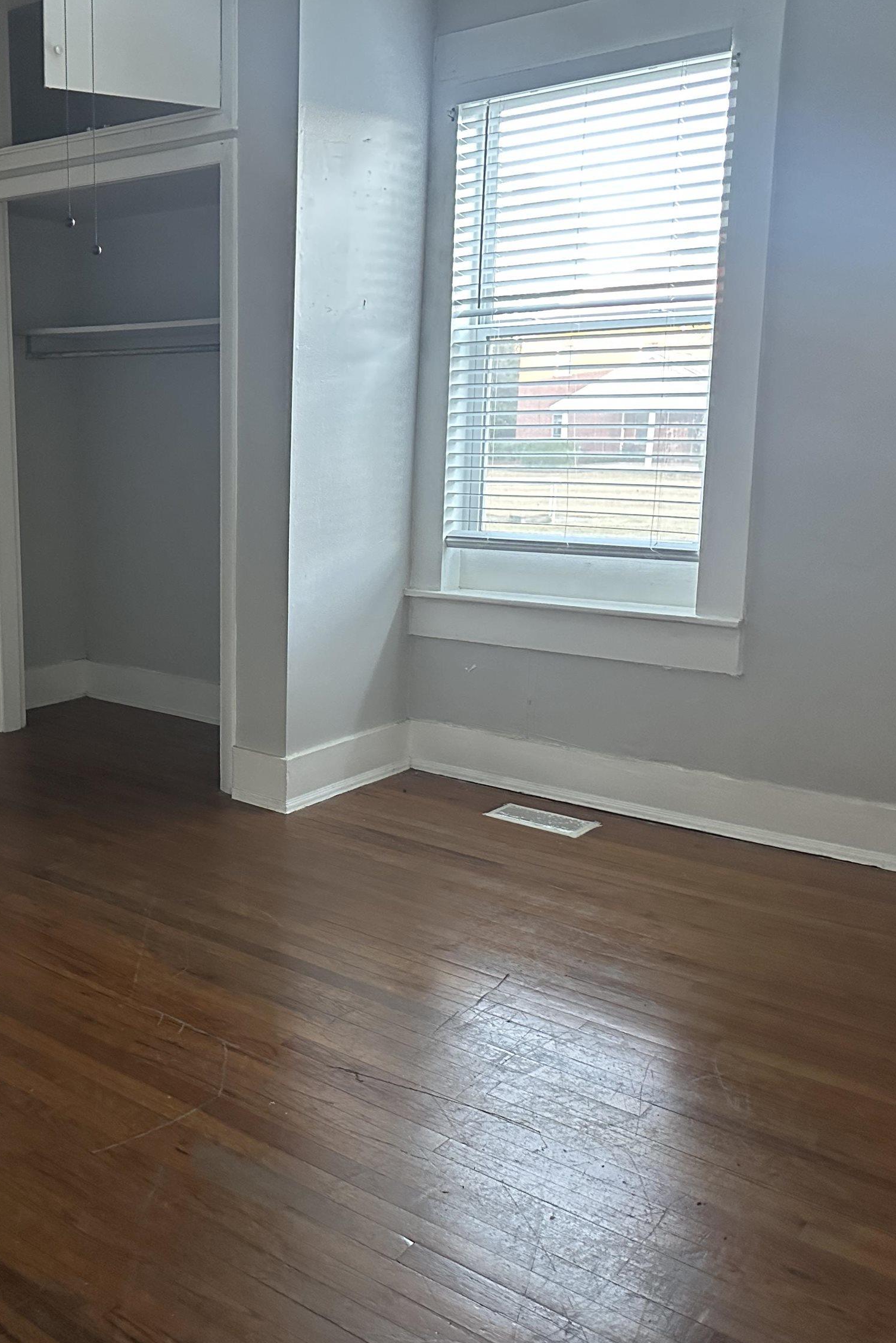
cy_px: 662
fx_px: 1269
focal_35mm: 34
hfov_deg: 37.6
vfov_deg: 55.8
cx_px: 192
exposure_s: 1/60
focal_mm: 6.86
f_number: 1.78
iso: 800
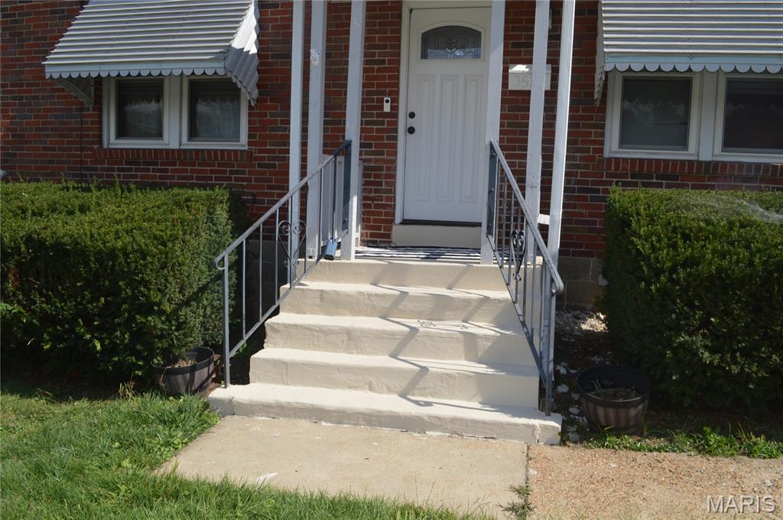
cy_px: 260
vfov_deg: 47.8
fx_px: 586
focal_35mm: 27
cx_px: 392
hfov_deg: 67.4
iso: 100
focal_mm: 18
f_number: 8
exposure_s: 1/200
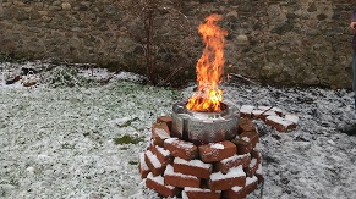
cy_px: 93
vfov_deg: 38.8
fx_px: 283
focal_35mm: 30
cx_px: 179
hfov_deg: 64.4
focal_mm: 3.54
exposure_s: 1/158
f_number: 2
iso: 112
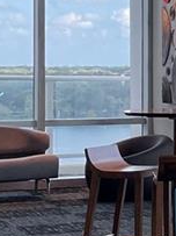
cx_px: 474
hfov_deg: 8.5
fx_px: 1045
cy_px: 92
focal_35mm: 154
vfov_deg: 12.8
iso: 32
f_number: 1.6
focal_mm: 4.2
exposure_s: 1/348
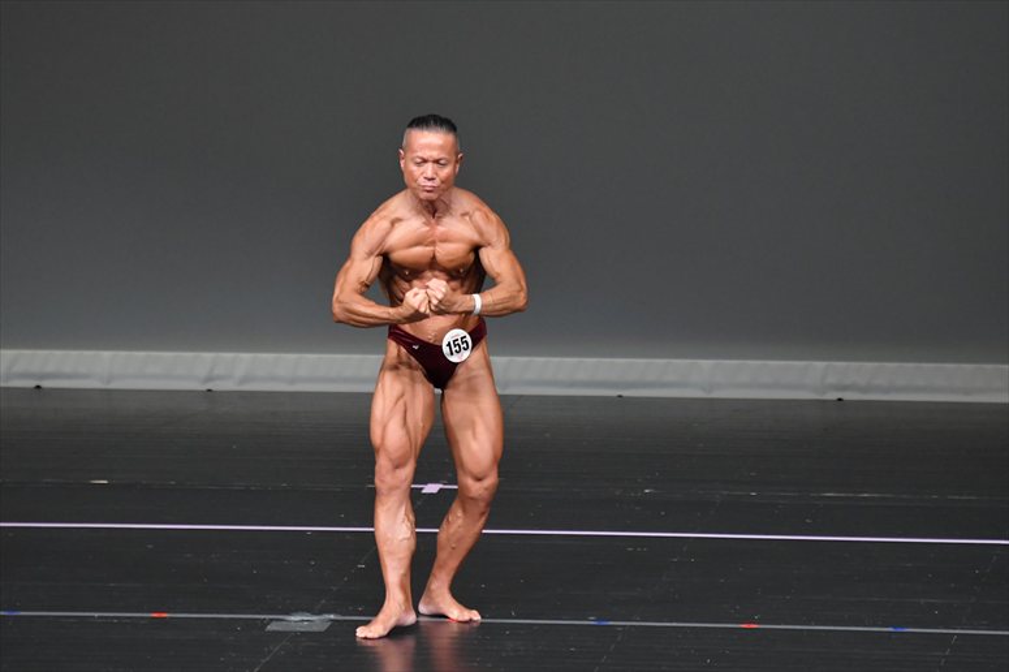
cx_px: 504
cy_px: 336
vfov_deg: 4.0
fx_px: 9665
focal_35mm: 345
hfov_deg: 6.0
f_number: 5.6
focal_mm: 230
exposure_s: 1/400
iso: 4000
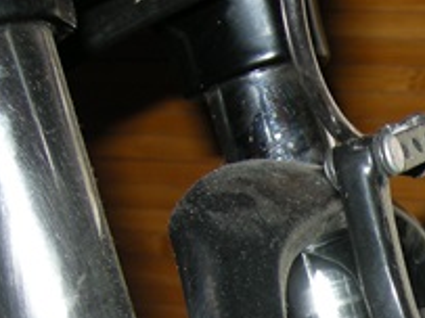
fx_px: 1742
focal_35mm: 142
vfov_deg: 10.1
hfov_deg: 13.3
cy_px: 458
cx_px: 601
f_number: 2.7
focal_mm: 7.5
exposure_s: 1/60
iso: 64
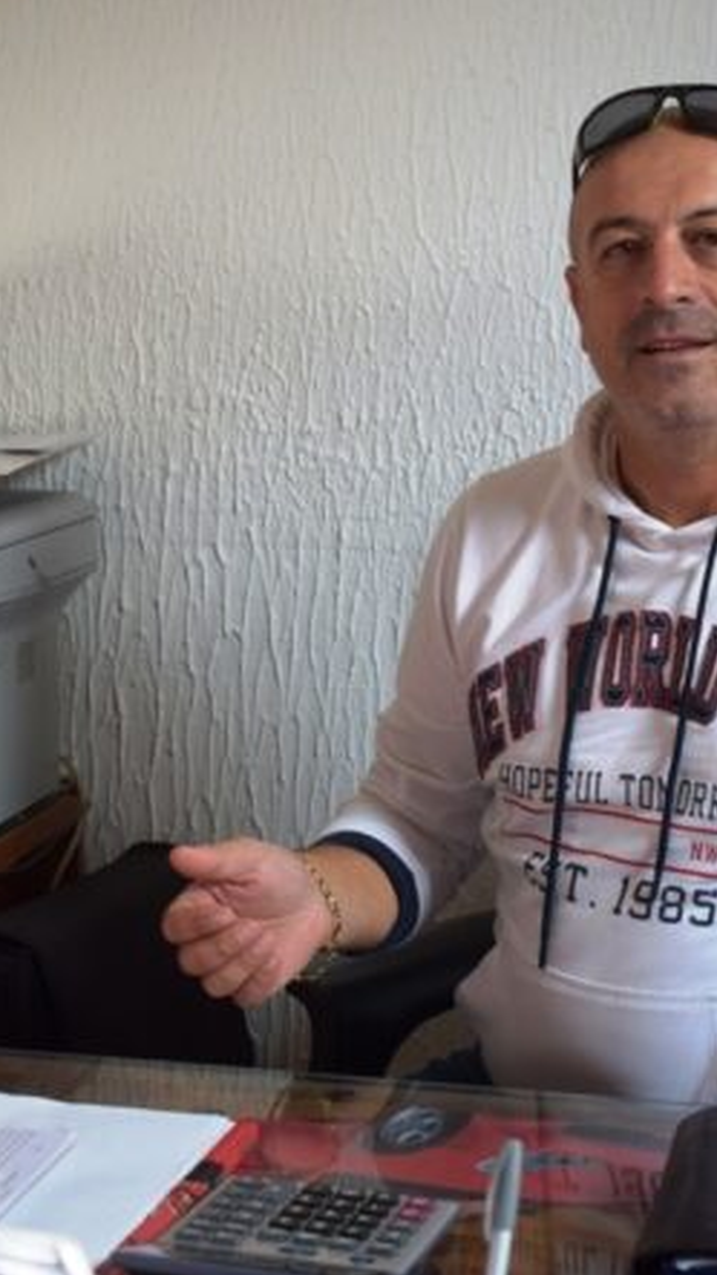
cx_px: 439
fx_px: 2401
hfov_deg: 17.0
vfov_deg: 29.8
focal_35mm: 71
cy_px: 638
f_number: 4.5
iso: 400
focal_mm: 30
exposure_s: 1/80
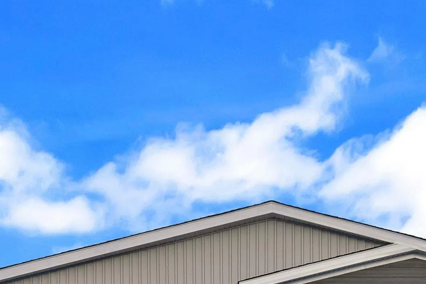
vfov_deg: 17.9
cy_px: 373
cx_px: 268
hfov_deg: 28.4
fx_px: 840
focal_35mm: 71
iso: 110
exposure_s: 1/400
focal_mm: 8.38
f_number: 2.4
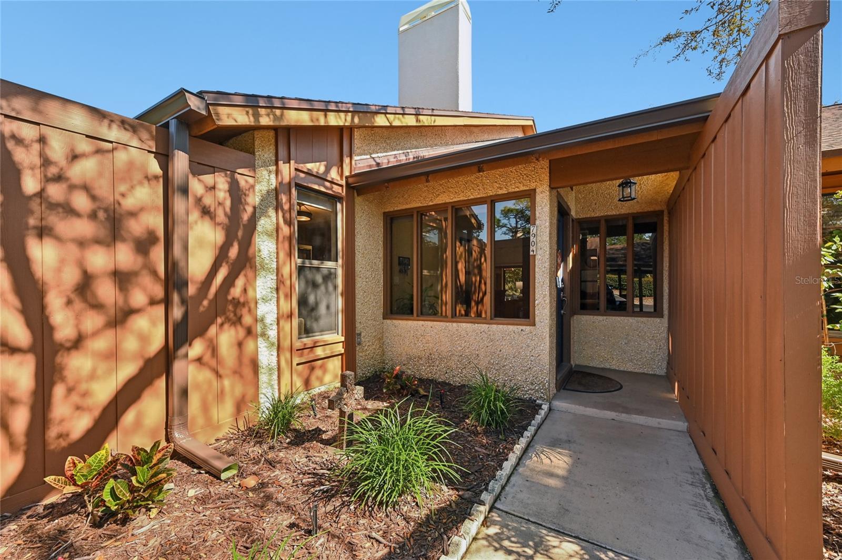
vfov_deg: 81.1
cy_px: 280
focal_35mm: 14
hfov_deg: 104.3
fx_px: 327
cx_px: 421
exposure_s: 1/200
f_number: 8
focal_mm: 14
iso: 400
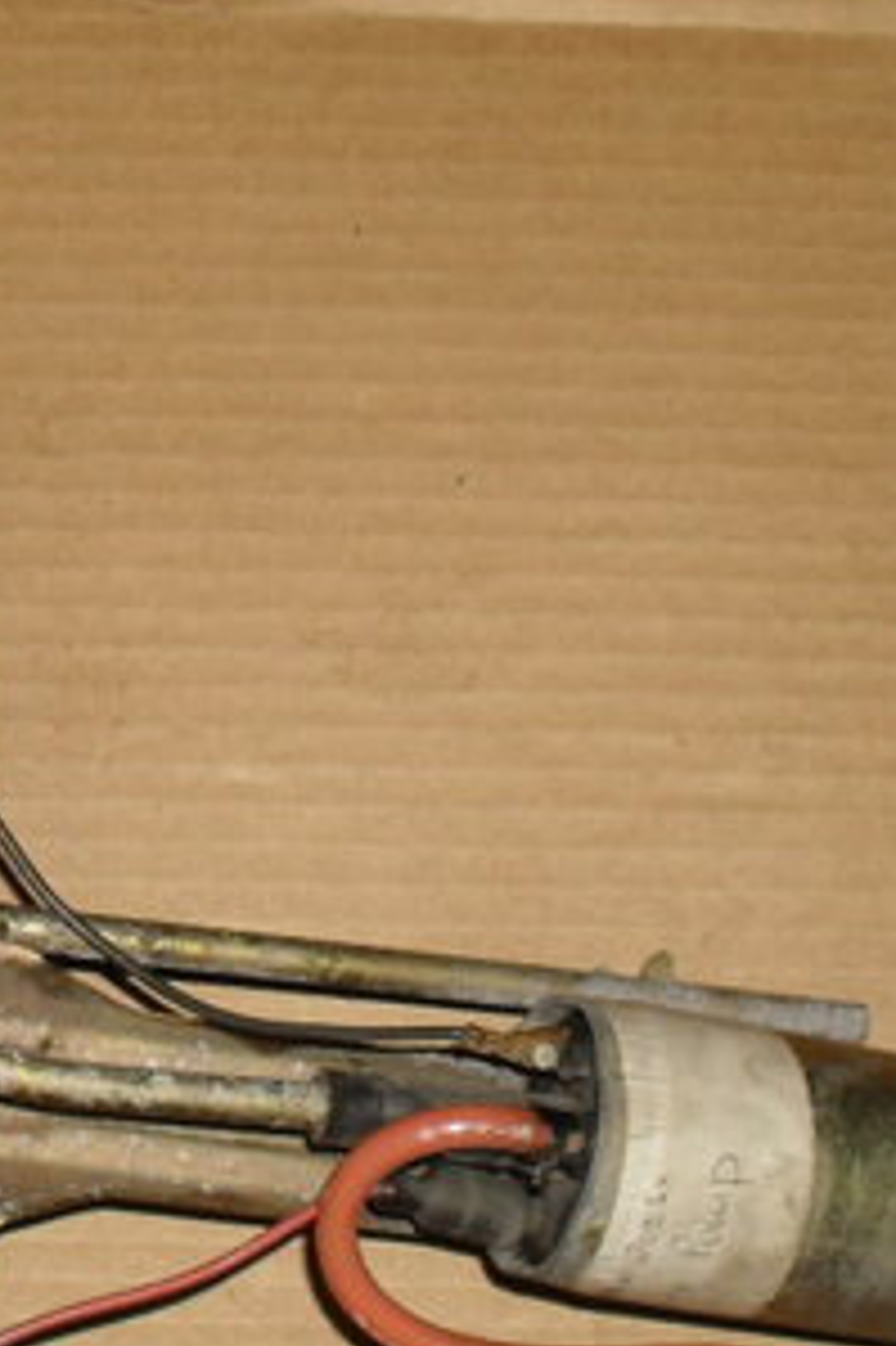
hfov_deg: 17.4
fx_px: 2915
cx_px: 306
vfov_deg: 25.9
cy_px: 824
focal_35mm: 78
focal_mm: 6.3
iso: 100
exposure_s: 1/45
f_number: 8.4
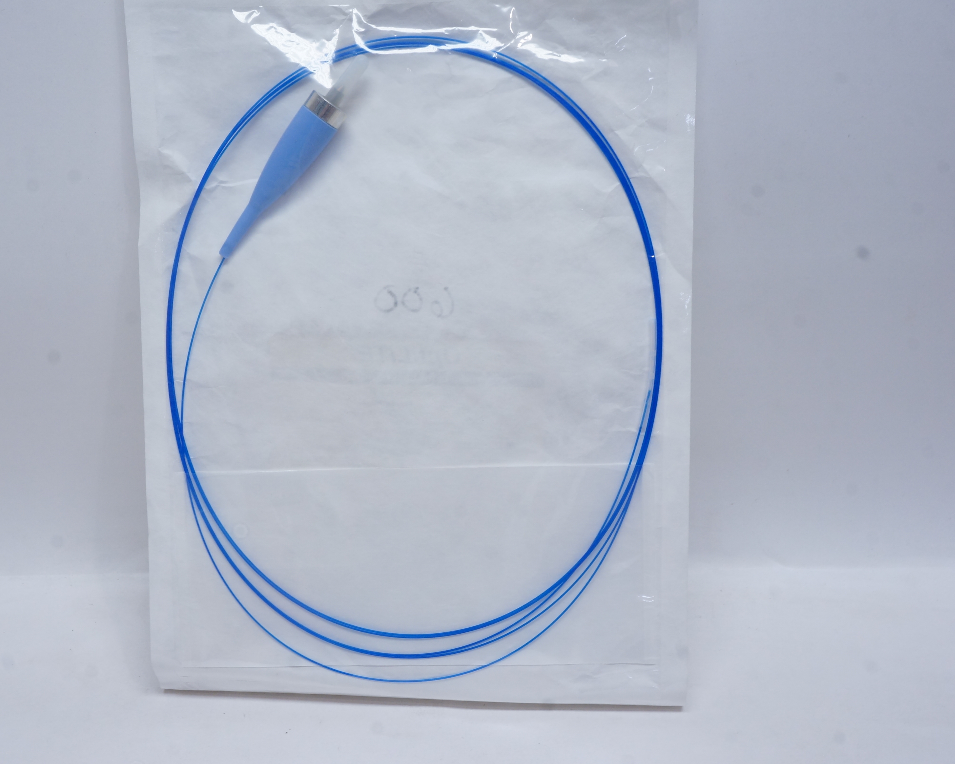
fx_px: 1316
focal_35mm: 47
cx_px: 393
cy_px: 378
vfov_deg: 32.4
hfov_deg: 39.7
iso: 400
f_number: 14
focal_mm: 27
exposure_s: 1/10
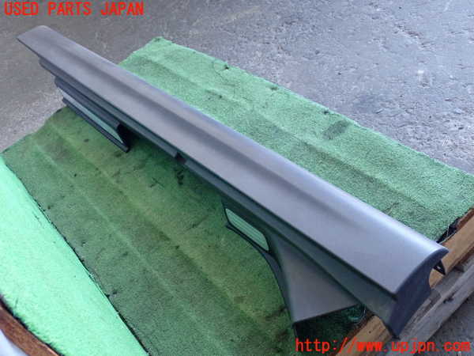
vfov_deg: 35.1
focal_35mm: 41
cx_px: 237
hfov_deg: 45.8
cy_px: 178
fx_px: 561
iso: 1000
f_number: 2.8
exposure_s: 1/125
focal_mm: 7.31
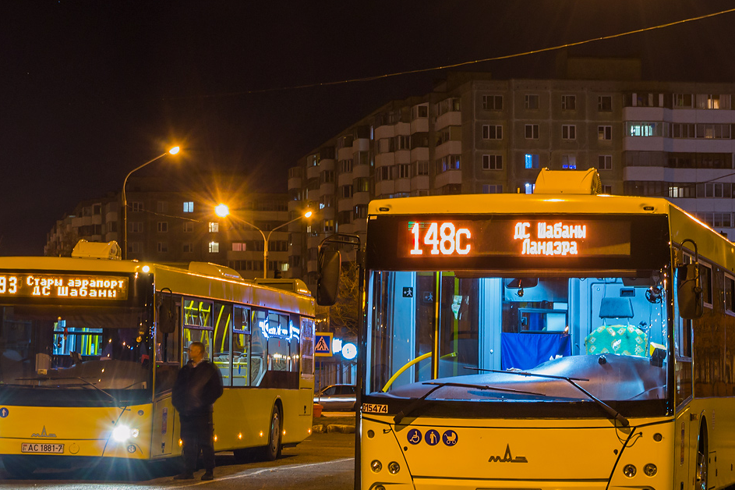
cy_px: 252
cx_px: 537
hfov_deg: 20.7
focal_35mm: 98
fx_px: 2000
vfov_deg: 14.0
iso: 100
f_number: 9
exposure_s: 10
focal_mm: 44
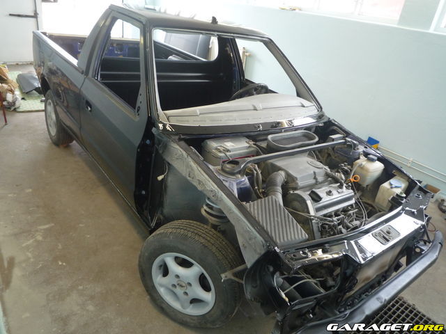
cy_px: 167
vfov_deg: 54.9
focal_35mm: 25
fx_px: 322
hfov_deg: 69.4
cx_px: 223
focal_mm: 4.4
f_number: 2.8
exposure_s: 1/30
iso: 160
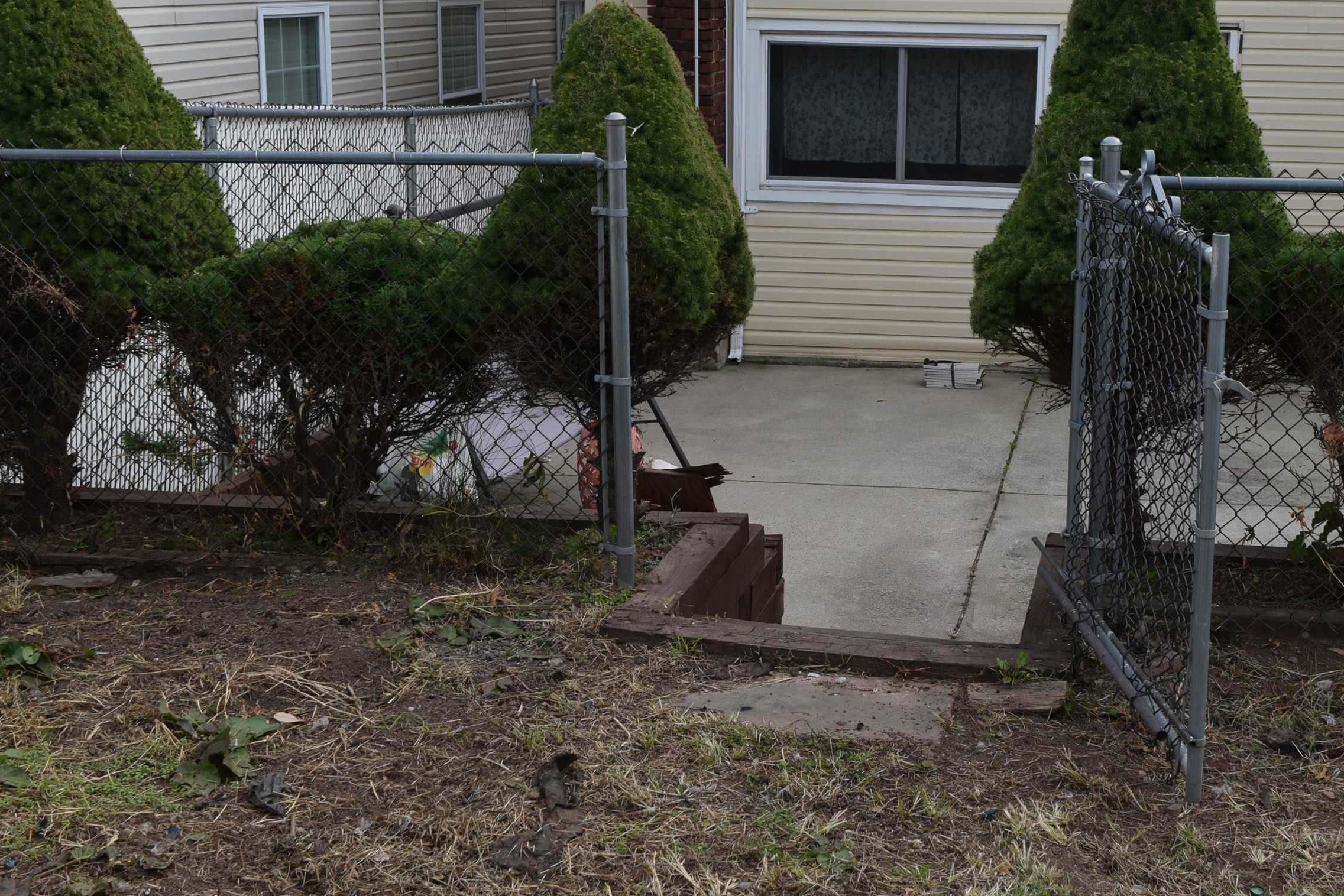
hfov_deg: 38.7
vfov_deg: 26.6
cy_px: 353
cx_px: 873
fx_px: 1892
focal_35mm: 51
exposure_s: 1/320
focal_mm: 25
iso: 200
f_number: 9
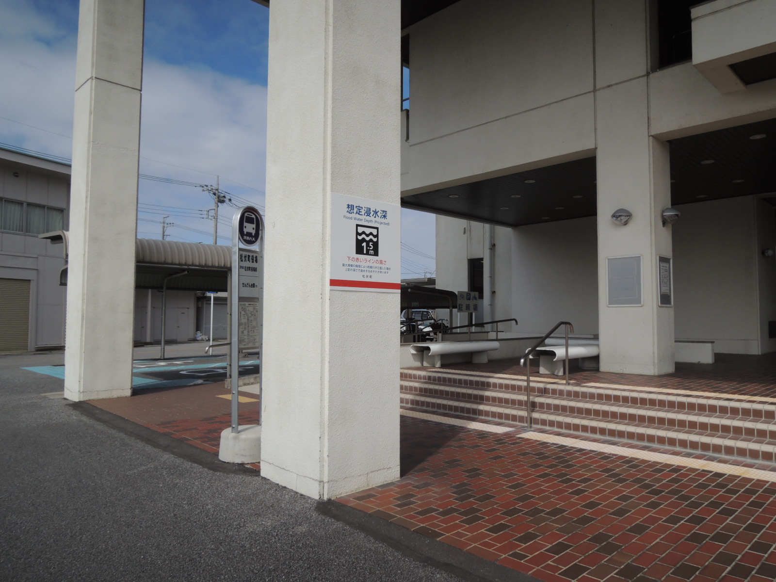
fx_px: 538
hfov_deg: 71.6
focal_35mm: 24
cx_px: 388
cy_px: 291
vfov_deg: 56.8
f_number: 4
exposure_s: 1/1600
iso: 100
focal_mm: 4.3
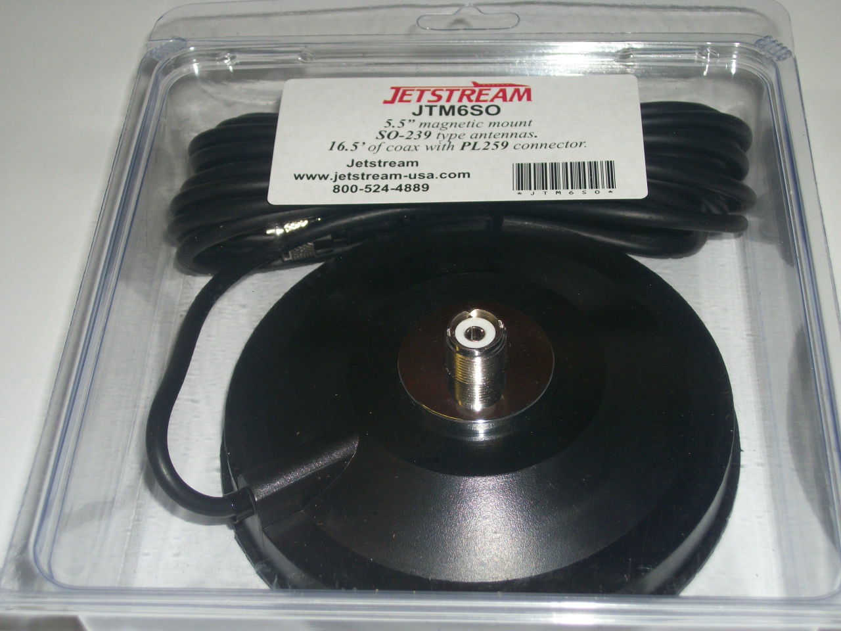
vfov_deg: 23.7
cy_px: 316
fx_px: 1506
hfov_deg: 31.2
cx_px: 420
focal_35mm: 62
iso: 80
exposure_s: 1/100
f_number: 4.1
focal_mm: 11
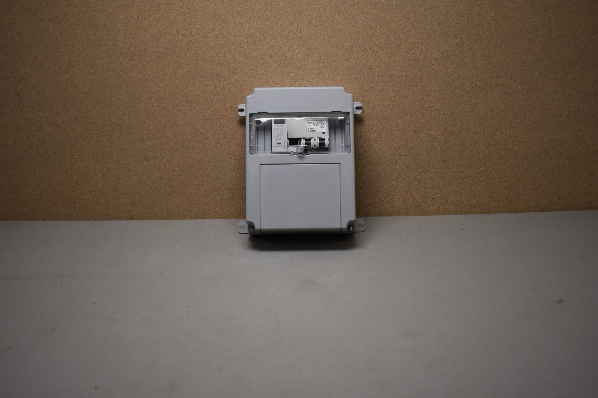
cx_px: 299
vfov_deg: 30.9
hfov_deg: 45.0
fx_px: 723
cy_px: 199
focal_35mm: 44
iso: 400
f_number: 4.2
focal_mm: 29
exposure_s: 1/250
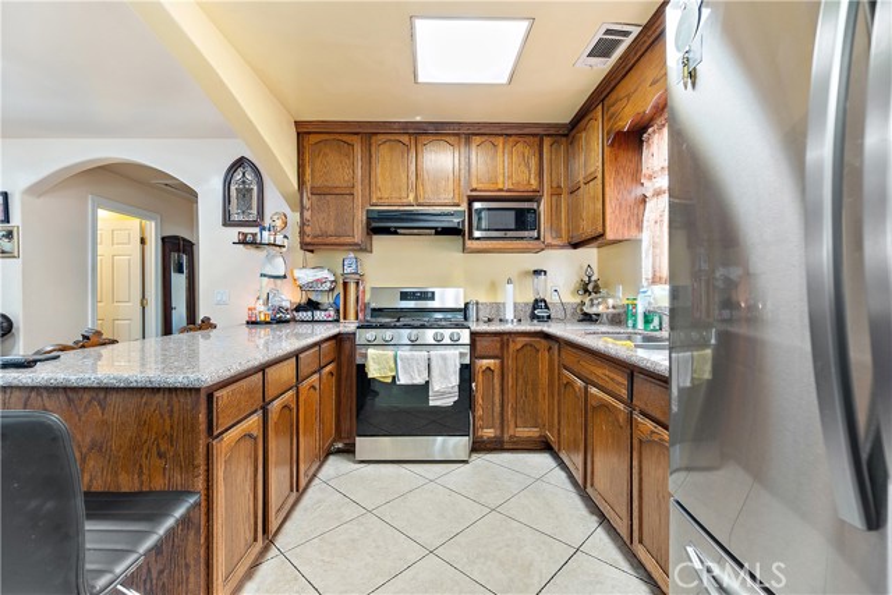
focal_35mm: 15
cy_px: 298
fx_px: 372
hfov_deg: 100.4
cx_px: 446
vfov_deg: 77.4
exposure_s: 1/5
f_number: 4
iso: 320
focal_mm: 10
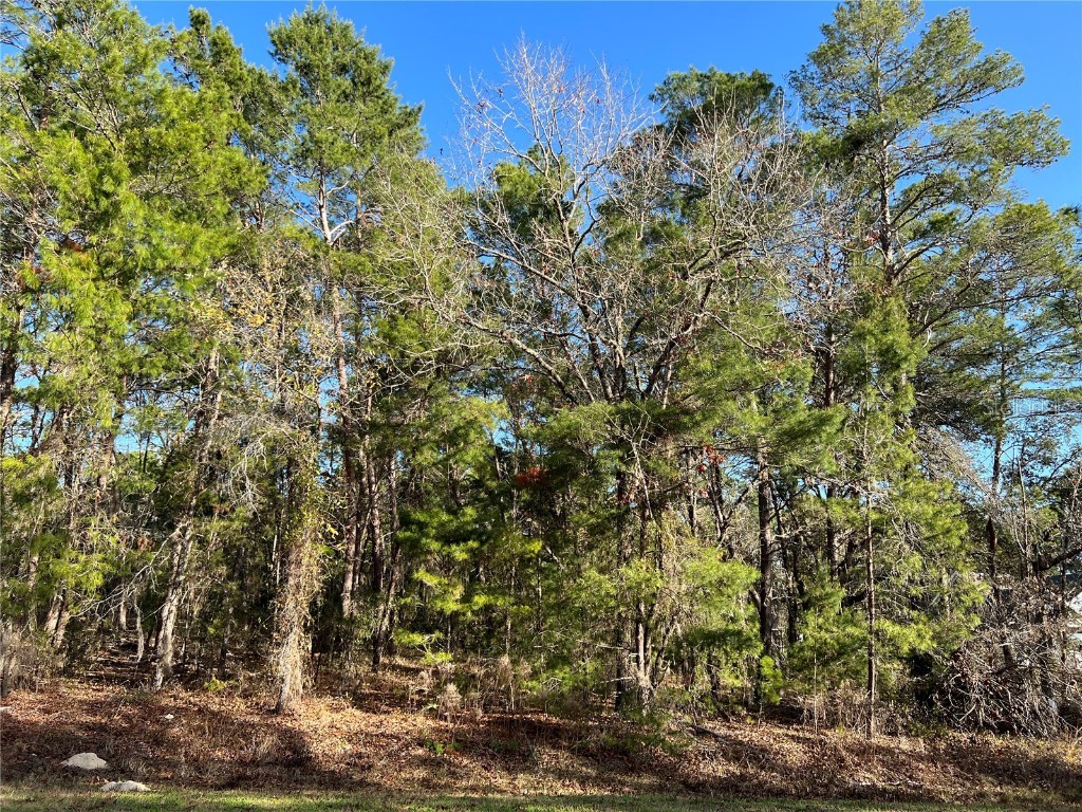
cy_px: 406
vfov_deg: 53.1
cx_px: 541
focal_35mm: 26
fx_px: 813
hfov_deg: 67.3
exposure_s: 1/1068
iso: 50
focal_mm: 5.7
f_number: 1.5
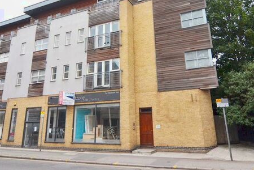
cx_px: 128
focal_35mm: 28
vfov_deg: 45.2
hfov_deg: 65.5
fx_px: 198
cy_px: 48
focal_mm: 12
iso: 400
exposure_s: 1/3200
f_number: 4.5
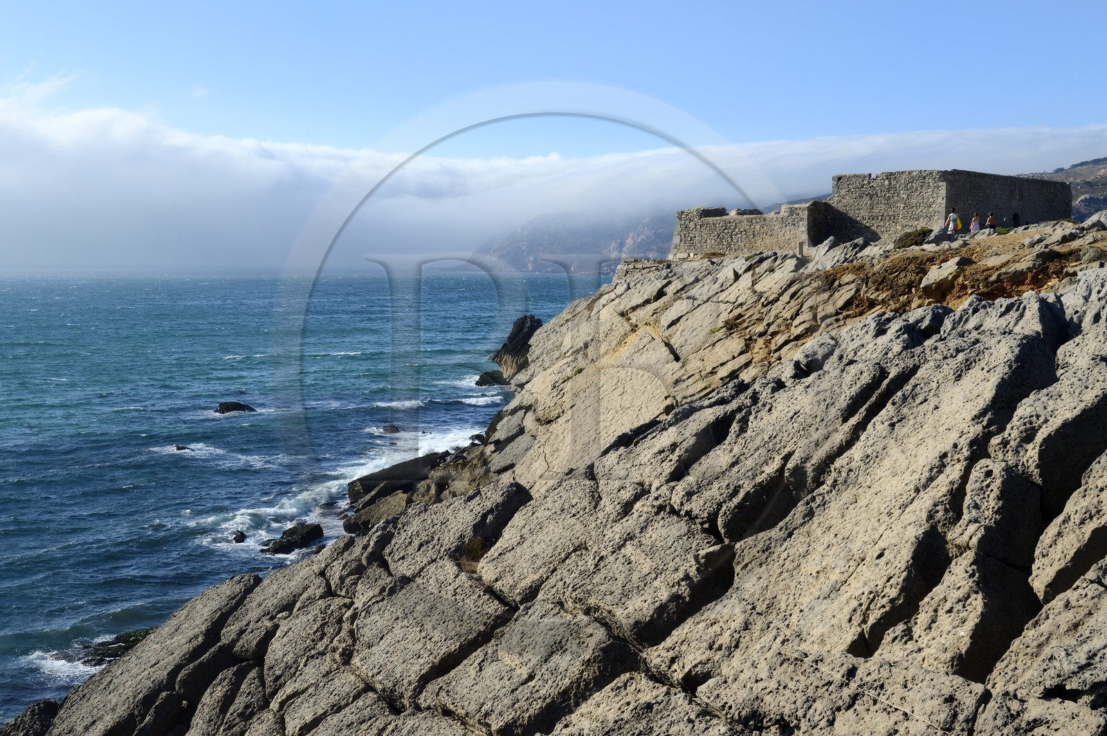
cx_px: 554
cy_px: 368
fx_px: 1352
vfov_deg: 30.5
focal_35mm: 44
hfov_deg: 44.5
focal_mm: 44
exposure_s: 1/400
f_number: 11
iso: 200
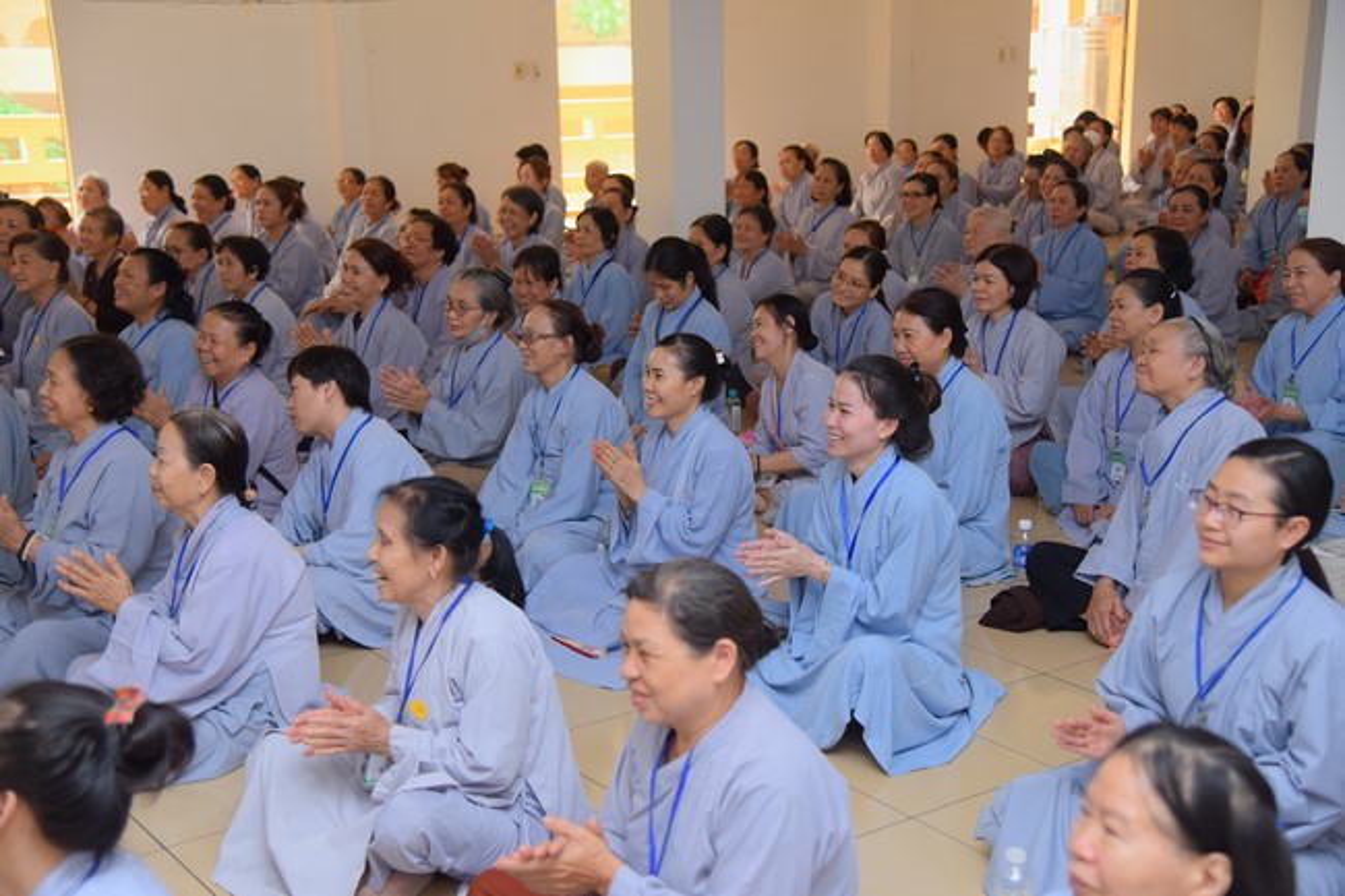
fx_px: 1793
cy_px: 448
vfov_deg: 28.1
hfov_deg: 41.1
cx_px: 672
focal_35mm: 48
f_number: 4
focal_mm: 48
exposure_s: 1/100
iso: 320
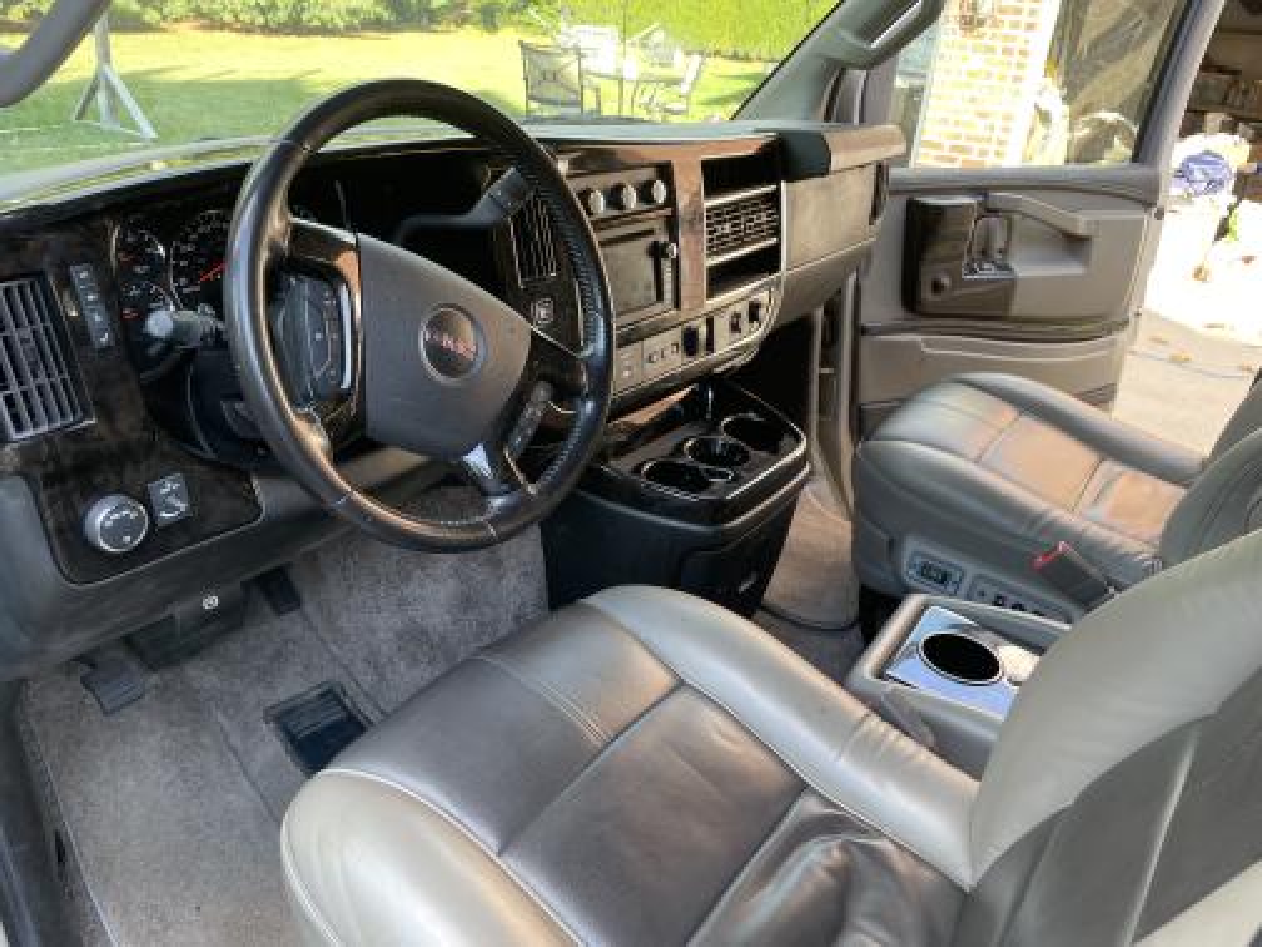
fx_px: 948
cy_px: 474
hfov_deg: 67.3
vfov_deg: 53.1
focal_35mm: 26
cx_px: 631
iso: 50
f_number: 1.6
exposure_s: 1/121
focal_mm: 4.2
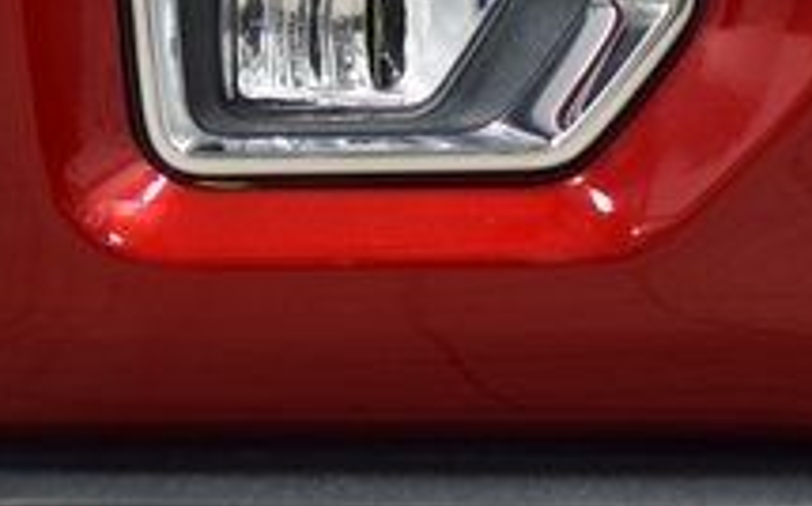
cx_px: 404
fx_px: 7054
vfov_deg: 4.1
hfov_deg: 6.6
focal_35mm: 319
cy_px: -240
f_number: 3.5
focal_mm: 70
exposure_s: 1/125
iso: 1600
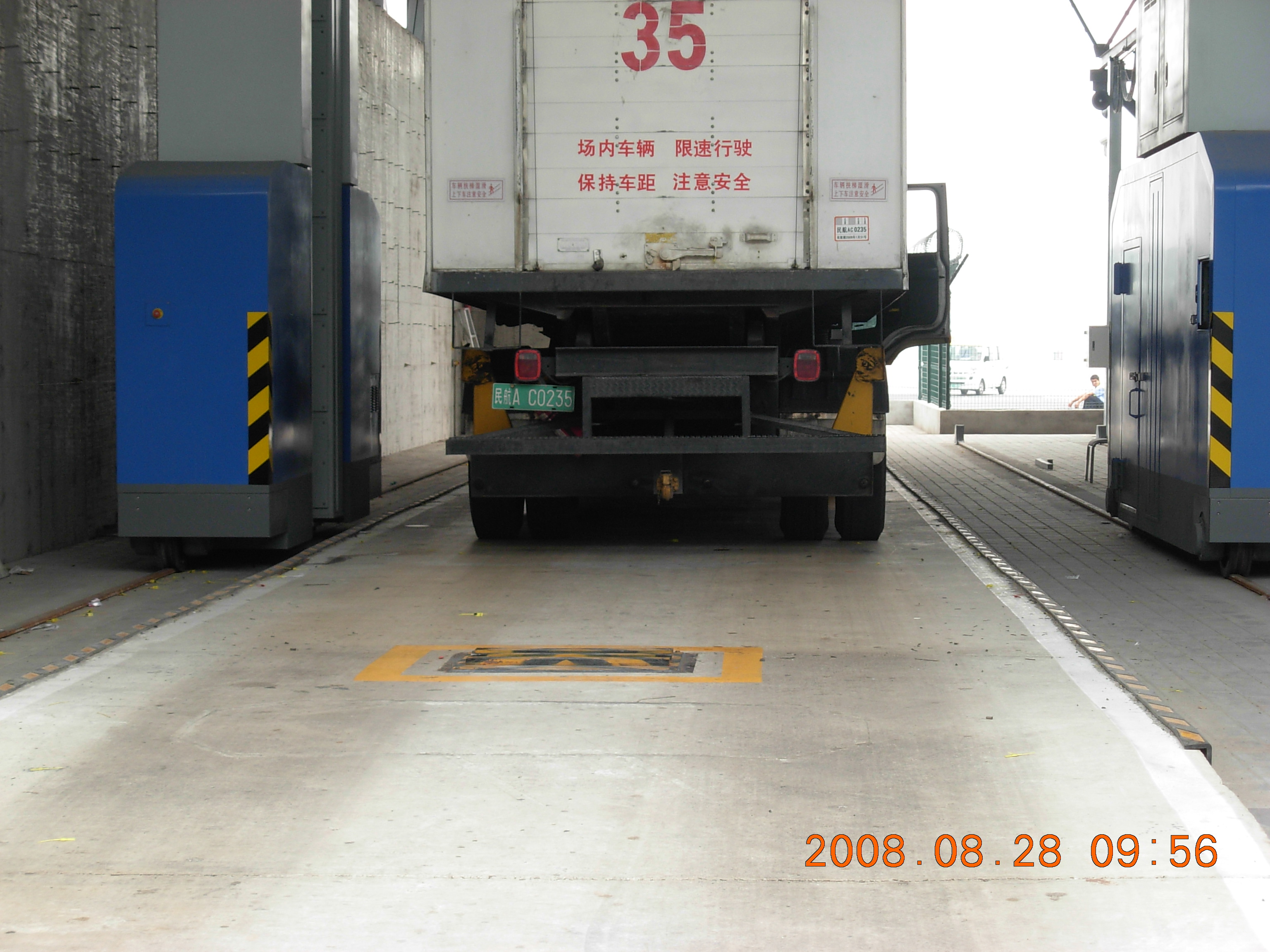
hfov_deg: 23.8
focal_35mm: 82
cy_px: 476
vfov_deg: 18.0
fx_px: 3008
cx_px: 635
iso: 79
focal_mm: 13.5
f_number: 3.7
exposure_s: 1/132
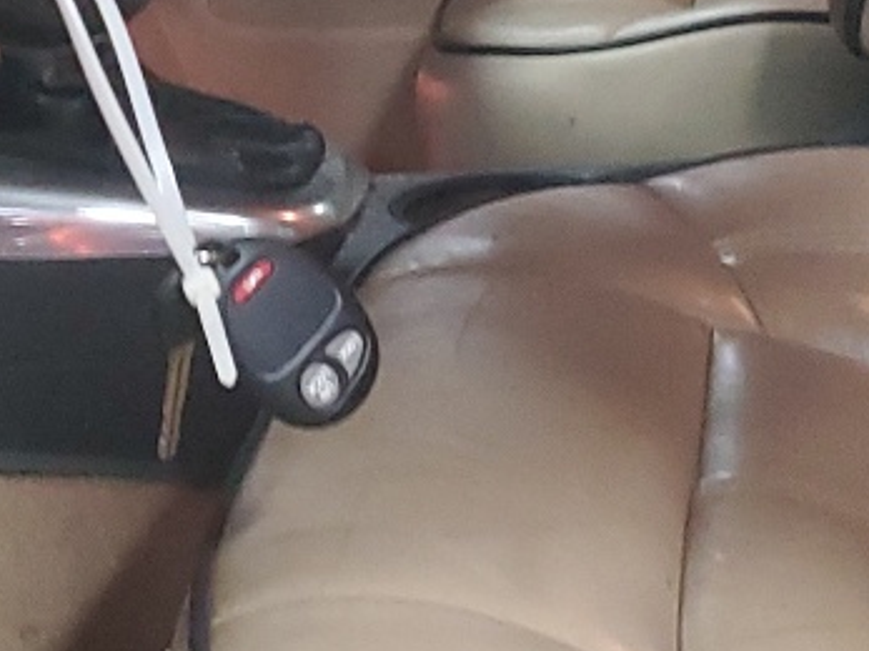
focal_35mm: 120
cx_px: 258
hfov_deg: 16.4
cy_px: 123
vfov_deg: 12.3
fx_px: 3011
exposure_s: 1/15
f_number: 1.5
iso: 377
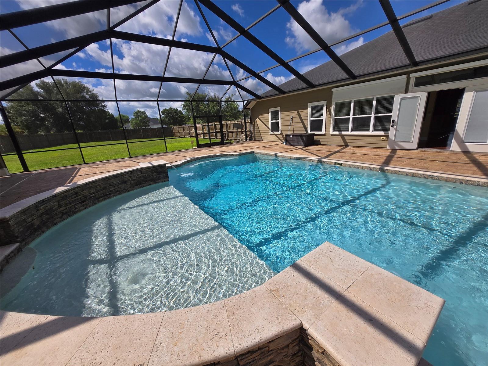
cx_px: 244
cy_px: 183
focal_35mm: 13
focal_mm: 1.7
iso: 25
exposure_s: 1/1070
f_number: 2.2
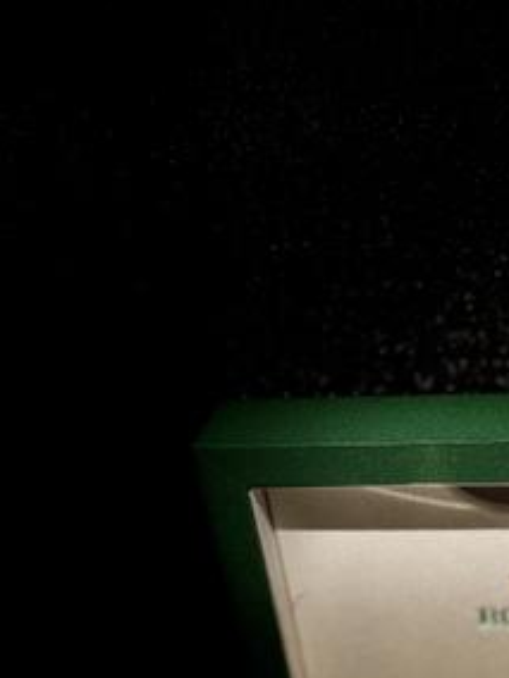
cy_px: 673
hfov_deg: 26.6
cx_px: 539
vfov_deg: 34.3
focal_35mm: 51
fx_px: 1000
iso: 200
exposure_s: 1/117
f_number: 1.78
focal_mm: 6.76
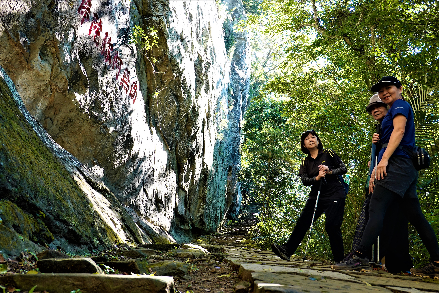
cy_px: 146
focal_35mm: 37
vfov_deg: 35.9
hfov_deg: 51.9
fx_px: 451
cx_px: 220
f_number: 3.5
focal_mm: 13.56
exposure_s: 1/50
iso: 125
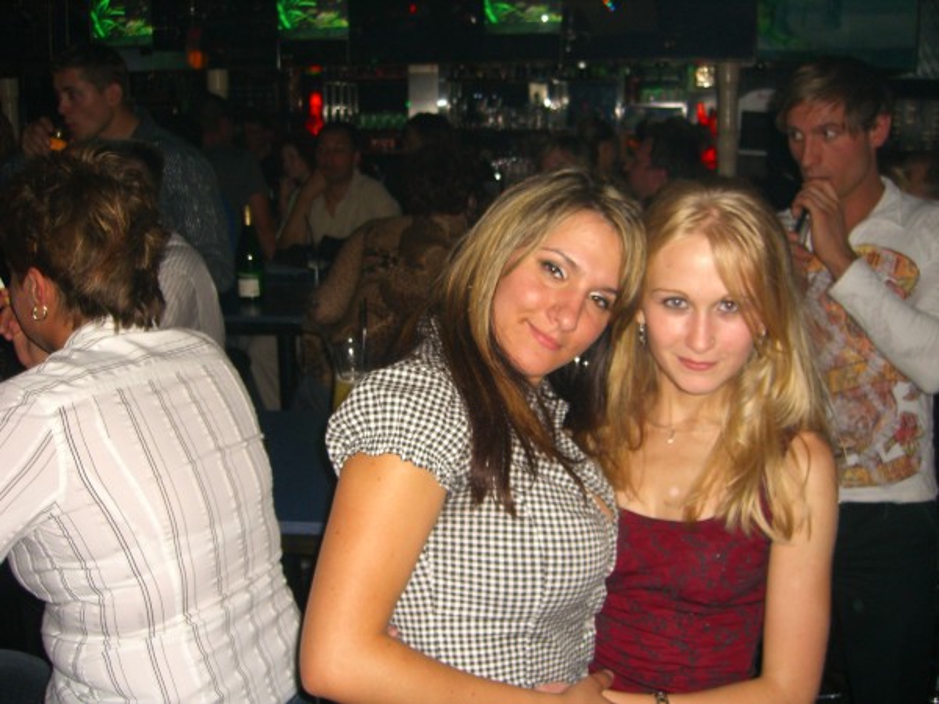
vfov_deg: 37.7
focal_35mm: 38
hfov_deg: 49.0
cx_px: 470
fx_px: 1031
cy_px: 352
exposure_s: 1/60
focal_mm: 7.9
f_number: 2.8
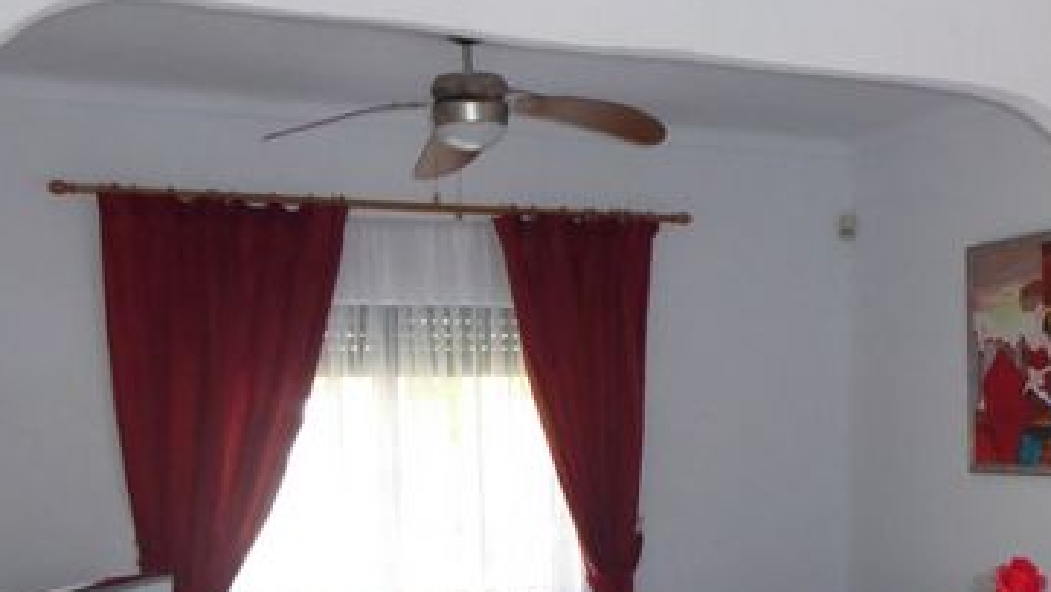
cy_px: 563
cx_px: 672
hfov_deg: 38.8
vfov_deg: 22.0
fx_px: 1478
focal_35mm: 53
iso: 640
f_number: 3.3
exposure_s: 1/60
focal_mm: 4.3
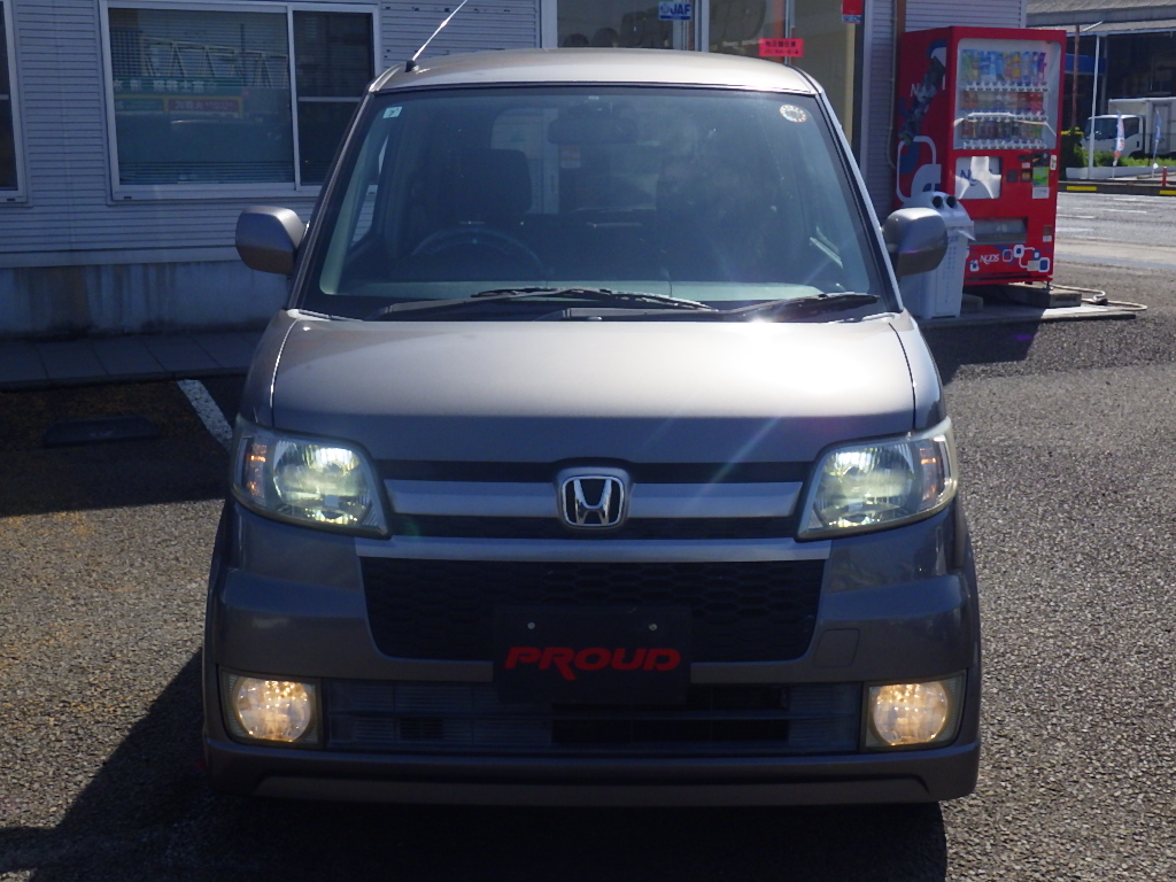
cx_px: 588
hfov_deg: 44.8
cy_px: 441
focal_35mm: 42
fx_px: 1427
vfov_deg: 34.3
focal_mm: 7.5
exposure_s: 1/1250
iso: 250
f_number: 5
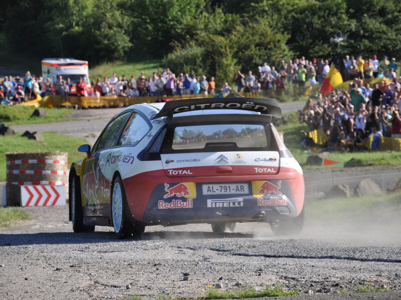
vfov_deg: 8.7
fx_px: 1987
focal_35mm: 172
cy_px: 150
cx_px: 205
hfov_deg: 11.5
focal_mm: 105
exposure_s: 1/500
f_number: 5.6
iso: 200
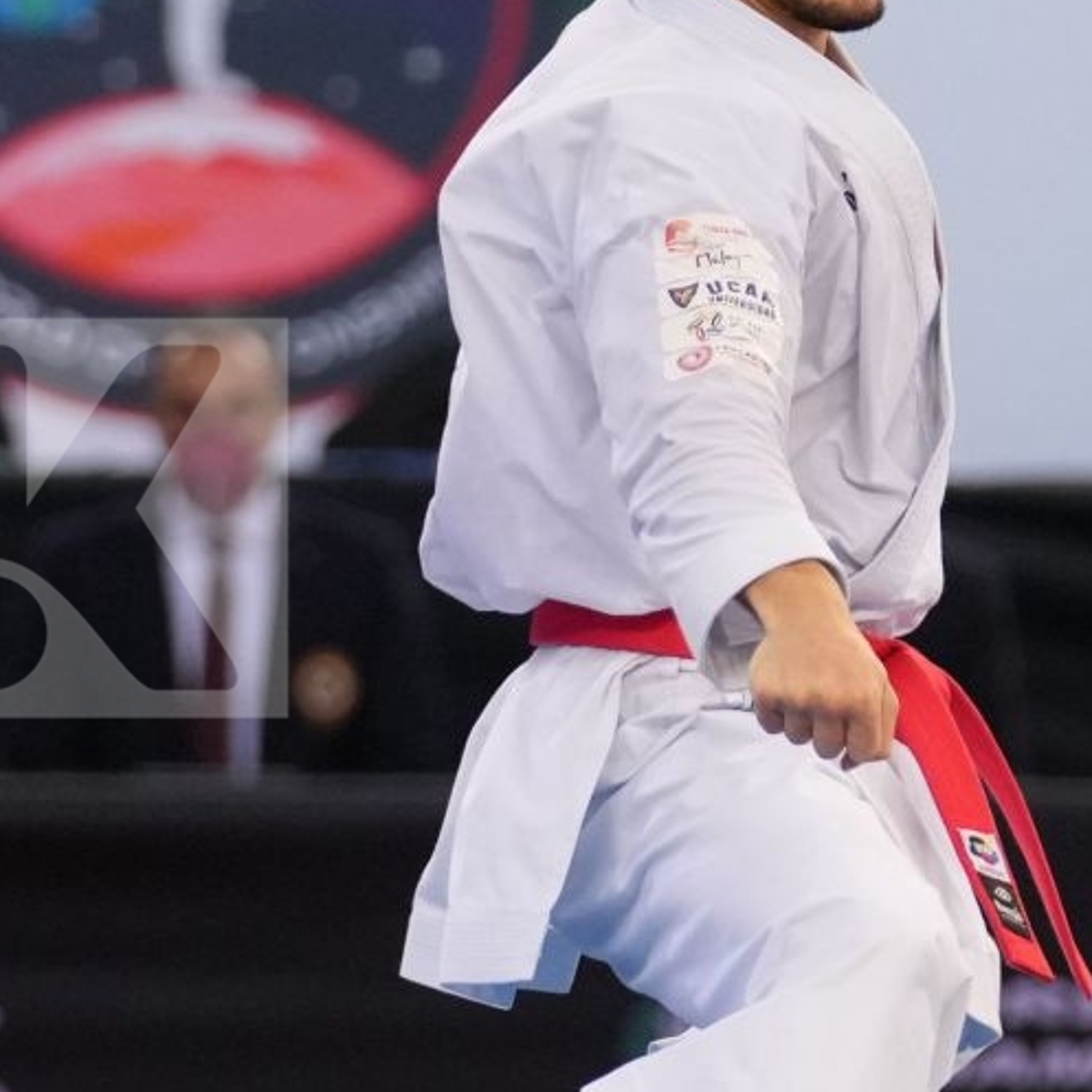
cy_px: 519
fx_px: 26018
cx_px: 828
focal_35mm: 729
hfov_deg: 2.4
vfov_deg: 2.4
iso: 2500
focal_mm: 158
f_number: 2.8
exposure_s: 1/1000
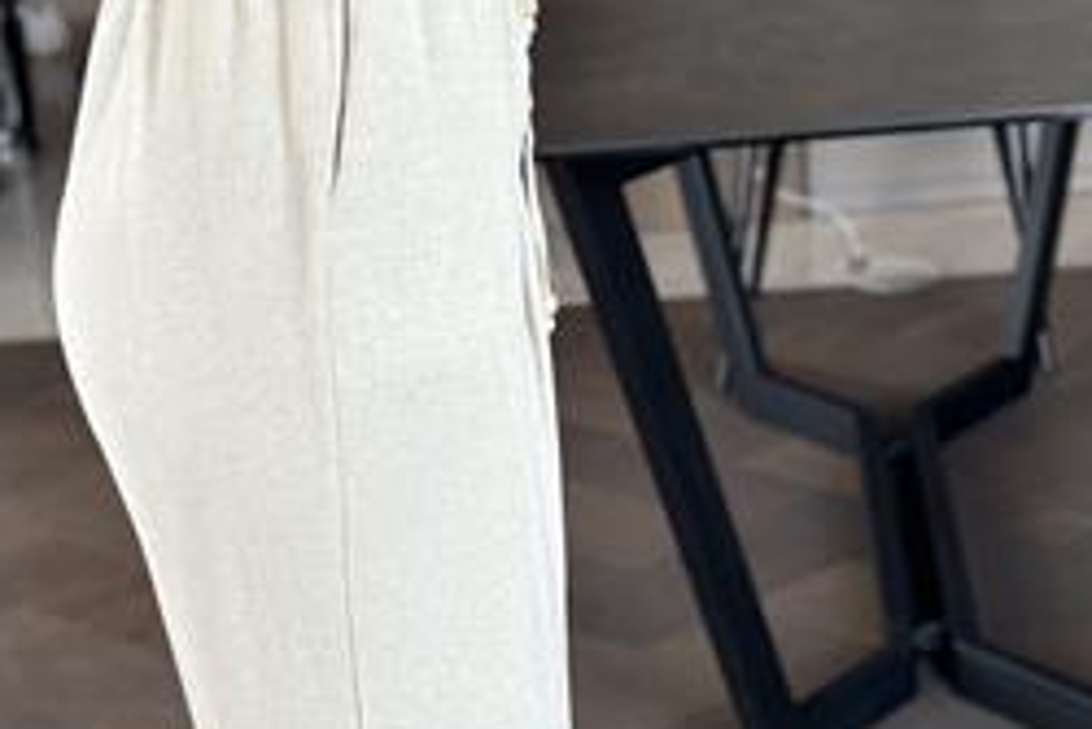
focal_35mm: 101
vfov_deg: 13.3
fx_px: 3065
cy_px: 777
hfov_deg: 20.1
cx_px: 363
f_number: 1.78
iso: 100
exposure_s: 1/67
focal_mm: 6.86
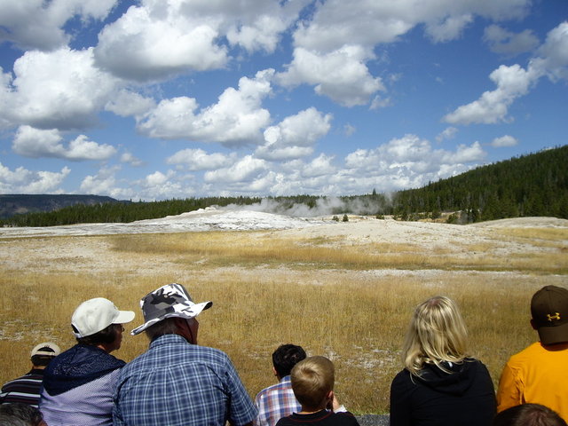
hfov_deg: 49.0
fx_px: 624
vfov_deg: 37.7
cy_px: 213
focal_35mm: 38
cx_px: 284
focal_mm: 6.2
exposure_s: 1/640
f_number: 4.3
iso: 50
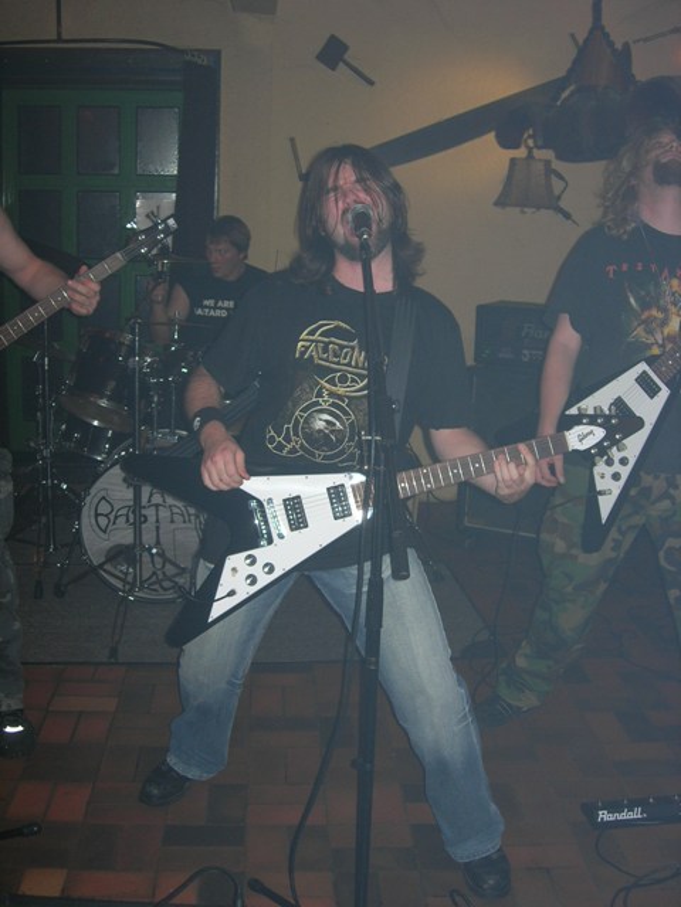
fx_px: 1075
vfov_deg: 45.8
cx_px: 340
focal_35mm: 41
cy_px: 454
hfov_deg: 35.1
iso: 64
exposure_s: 1/60.1
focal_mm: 8.5
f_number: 2.9
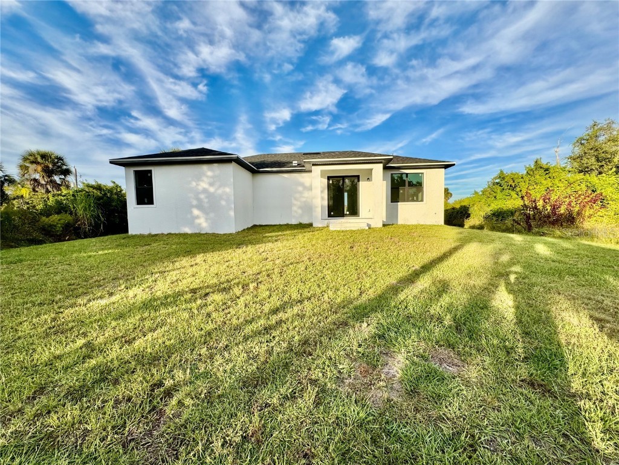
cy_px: 232
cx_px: 310
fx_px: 250
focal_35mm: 14
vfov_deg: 85.7
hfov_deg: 102.1
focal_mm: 2.22
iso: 40
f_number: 2.2
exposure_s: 1/1034
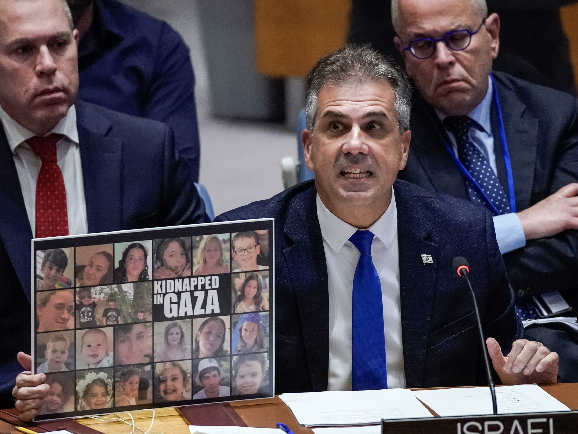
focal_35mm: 650
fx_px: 10853
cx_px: 315
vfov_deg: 2.3
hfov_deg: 3.1
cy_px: 217
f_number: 5.6
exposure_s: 1/200
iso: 6400
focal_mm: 400
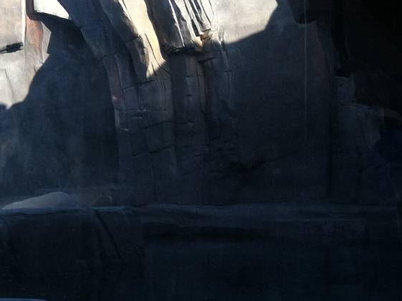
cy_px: 195
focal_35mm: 100
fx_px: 1161
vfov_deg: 14.8
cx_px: -127
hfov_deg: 18.3
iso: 80
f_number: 2.8
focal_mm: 3.85
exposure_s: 1/152
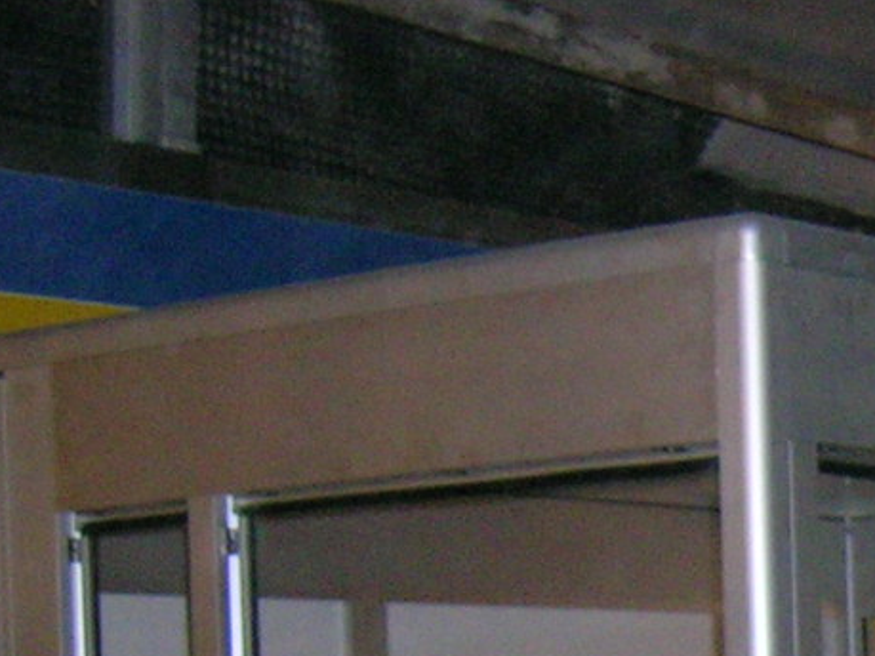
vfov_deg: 11.4
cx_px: 1350
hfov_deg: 14.9
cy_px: 1097
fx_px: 3083
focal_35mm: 122
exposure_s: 1/60.1
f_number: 2.8
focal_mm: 5.4
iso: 200
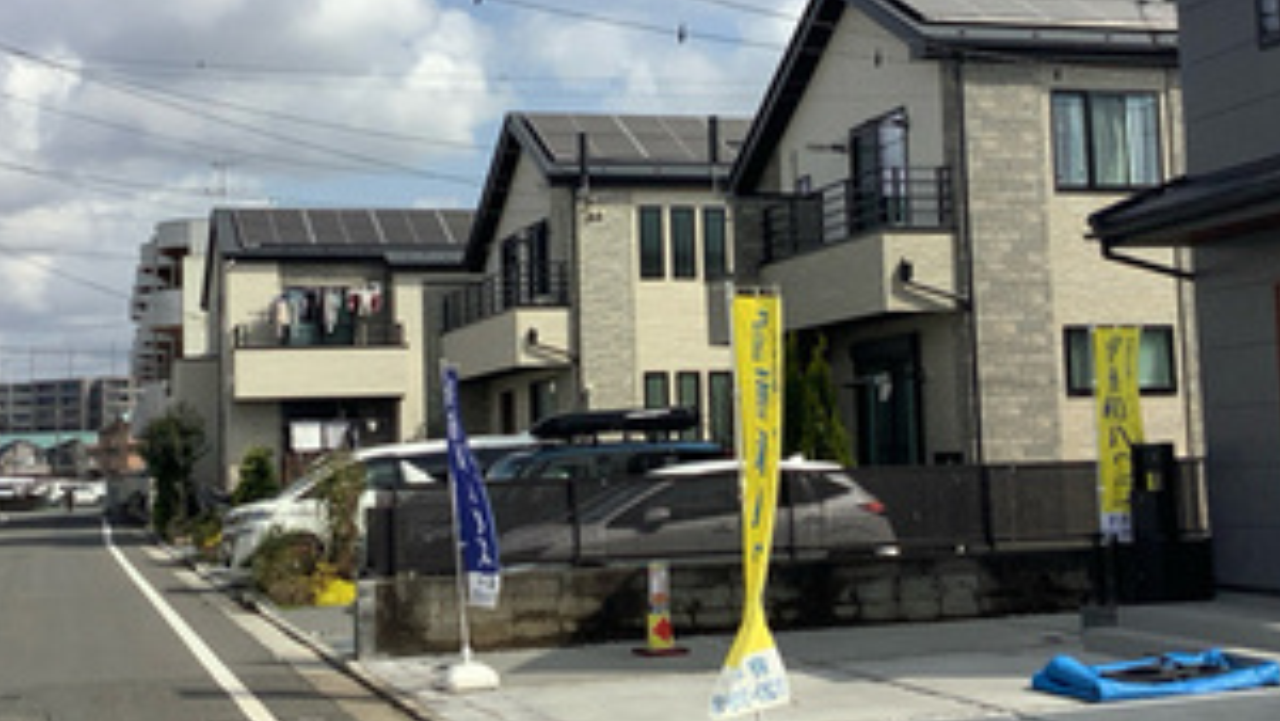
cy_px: 273
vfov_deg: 22.2
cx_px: 606
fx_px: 1833
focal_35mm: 54
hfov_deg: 38.5
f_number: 2.4
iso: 25
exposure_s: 1/3021
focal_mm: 3.3
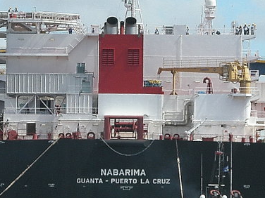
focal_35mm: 343
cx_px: 99
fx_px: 2626
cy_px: 126
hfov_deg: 5.8
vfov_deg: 4.3
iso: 100
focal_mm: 41.1
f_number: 5.6
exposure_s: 1/414
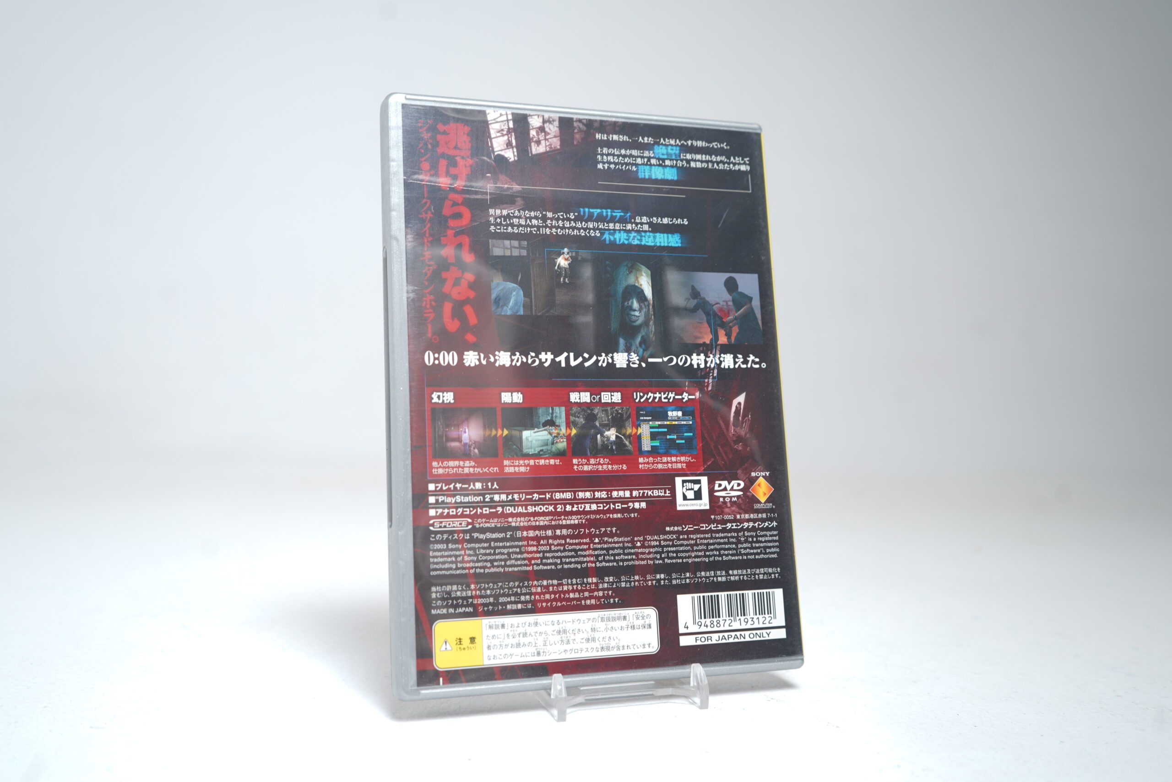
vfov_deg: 41.1
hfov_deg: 58.7
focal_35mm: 32
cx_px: 586
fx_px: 1042
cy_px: 391
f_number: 5
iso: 64
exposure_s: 1/2.5
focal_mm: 32
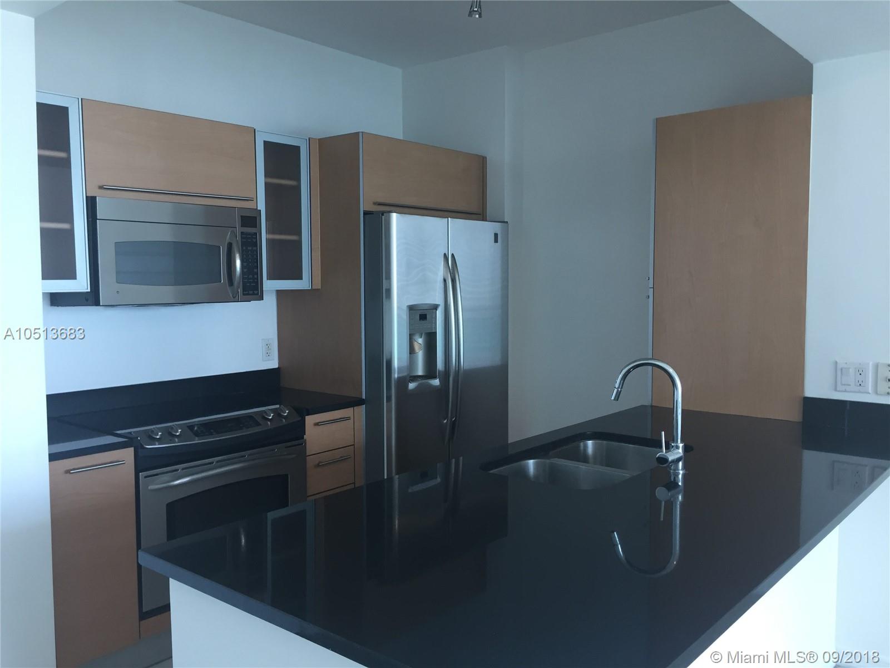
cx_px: 445
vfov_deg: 48.2
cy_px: 334
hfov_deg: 61.7
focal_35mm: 29
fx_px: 746
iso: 64
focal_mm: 4.15
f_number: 2.2
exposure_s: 1/30
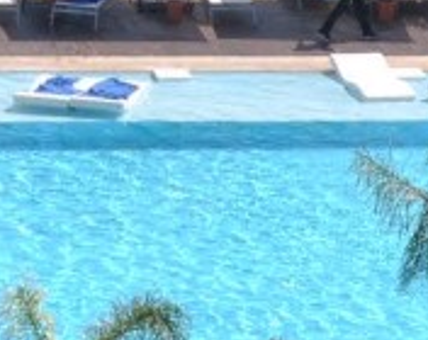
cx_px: 711
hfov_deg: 4.0
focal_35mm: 479
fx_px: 6054
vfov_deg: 3.2
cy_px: 243
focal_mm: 52
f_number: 9
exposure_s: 1/320
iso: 100
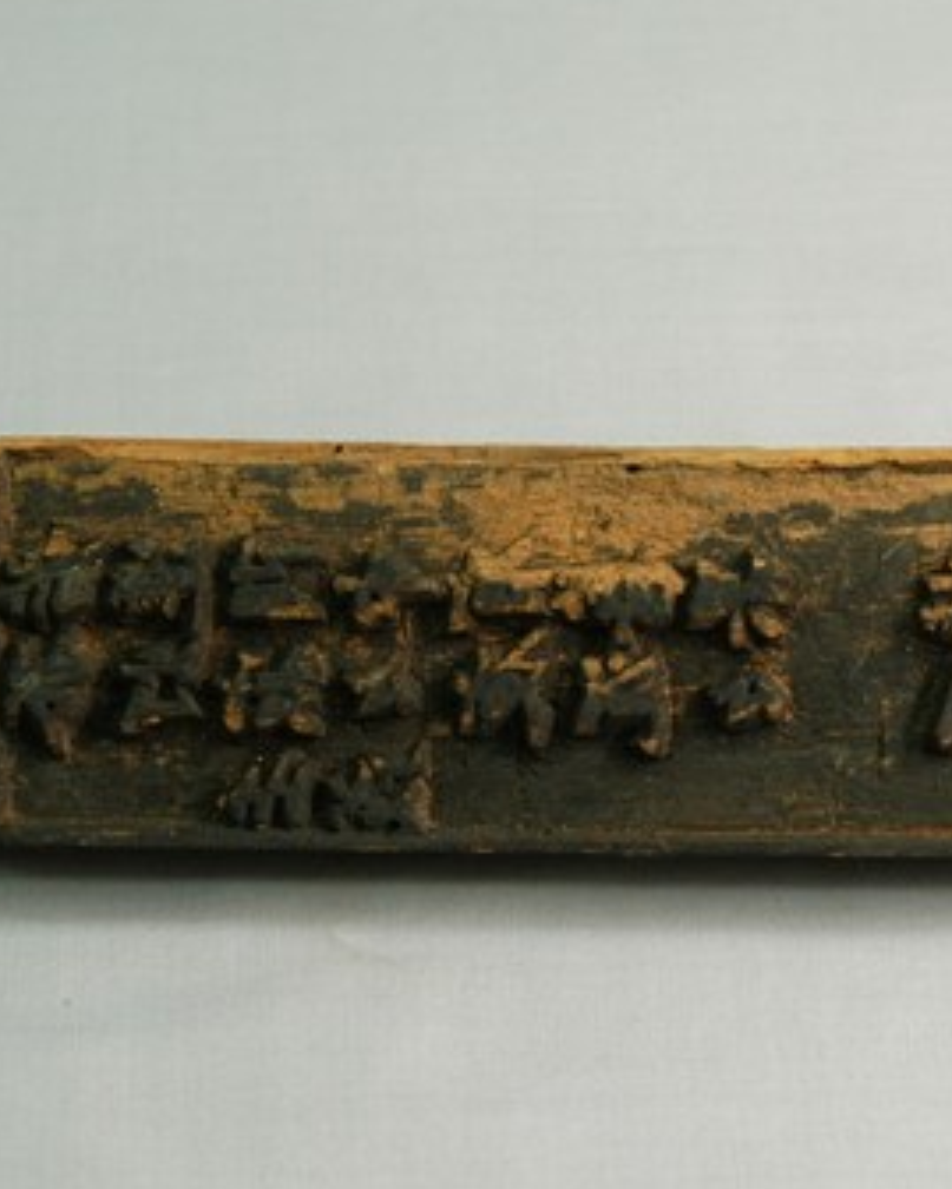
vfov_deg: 12.8
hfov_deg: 10.3
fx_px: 5281
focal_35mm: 150
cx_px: 793
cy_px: 586
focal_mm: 56
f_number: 7.1
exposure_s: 1/15
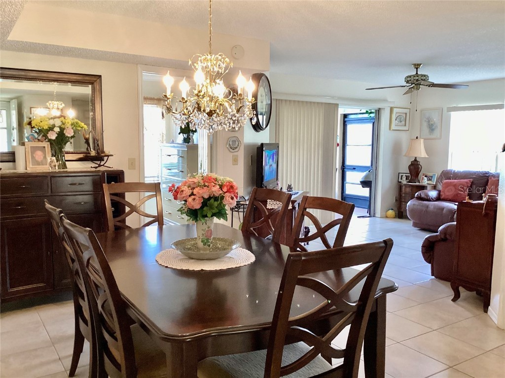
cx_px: 252
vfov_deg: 45.4
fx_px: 452
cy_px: 189
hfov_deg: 58.4
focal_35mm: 31
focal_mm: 3.3
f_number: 2.4
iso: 200
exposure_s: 1/60
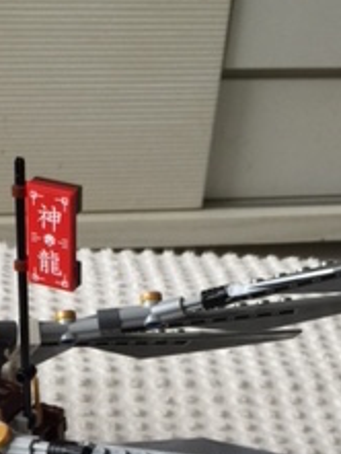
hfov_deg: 17.5
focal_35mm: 84
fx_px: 1102
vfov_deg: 21.4
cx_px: 78
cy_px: 563
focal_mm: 4.15
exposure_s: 1/30
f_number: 2.2
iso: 32
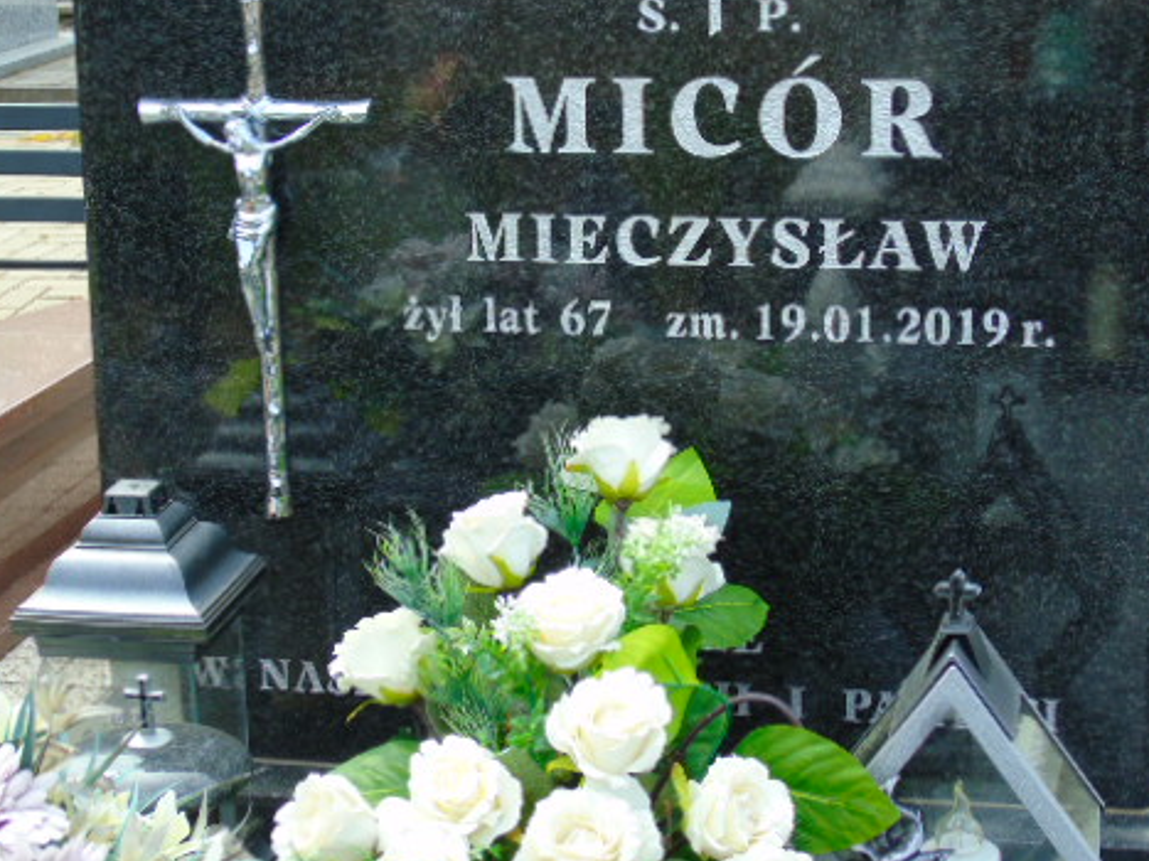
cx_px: 595
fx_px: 2821
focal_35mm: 85
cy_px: 379
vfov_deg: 17.4
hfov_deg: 23.0
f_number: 4.5
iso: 80
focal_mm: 11
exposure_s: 1/200
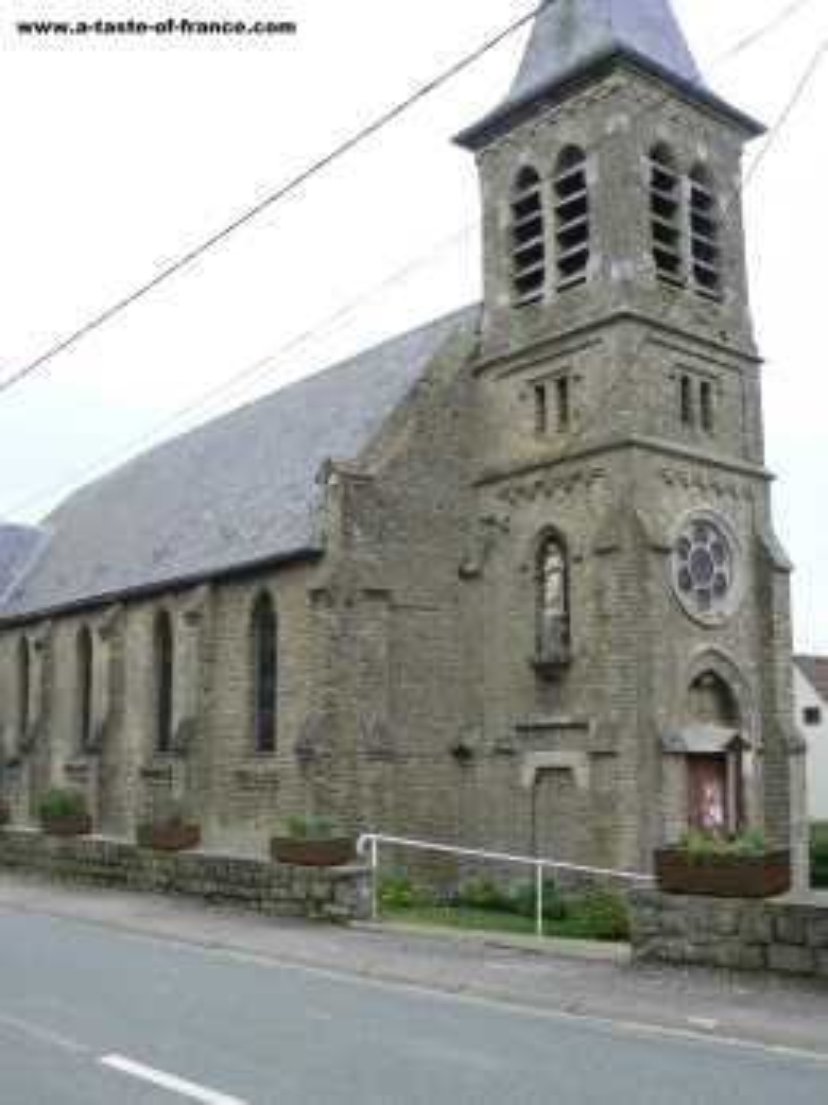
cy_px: 552
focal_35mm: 36
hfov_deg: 39.6
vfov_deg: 51.4
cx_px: 414
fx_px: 1149
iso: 80
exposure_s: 1/160
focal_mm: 6
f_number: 5.6
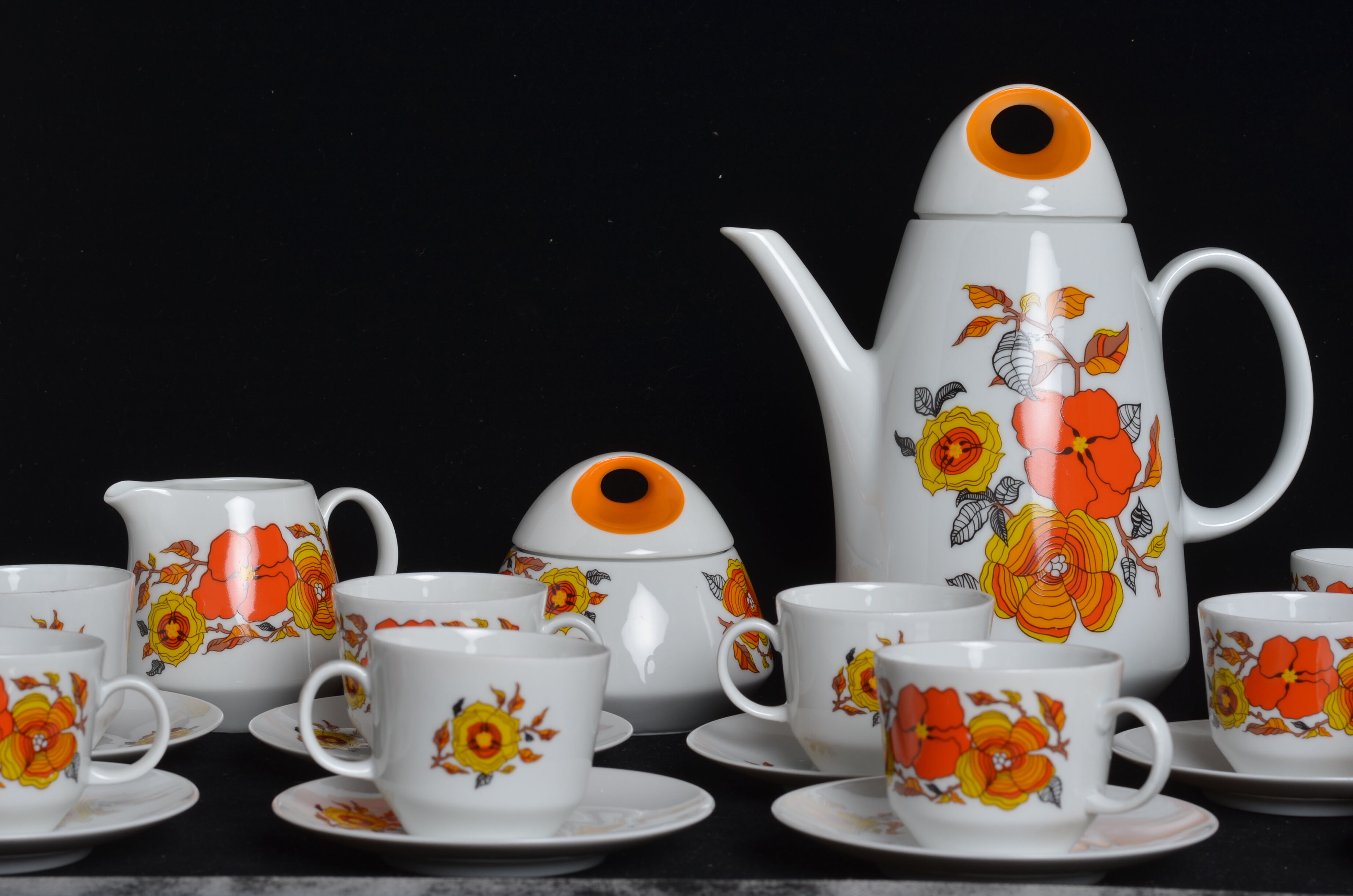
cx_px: 676
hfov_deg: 27.0
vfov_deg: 18.1
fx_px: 2813
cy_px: 448
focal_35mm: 75
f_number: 11
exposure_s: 1/125
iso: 100
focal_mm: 50
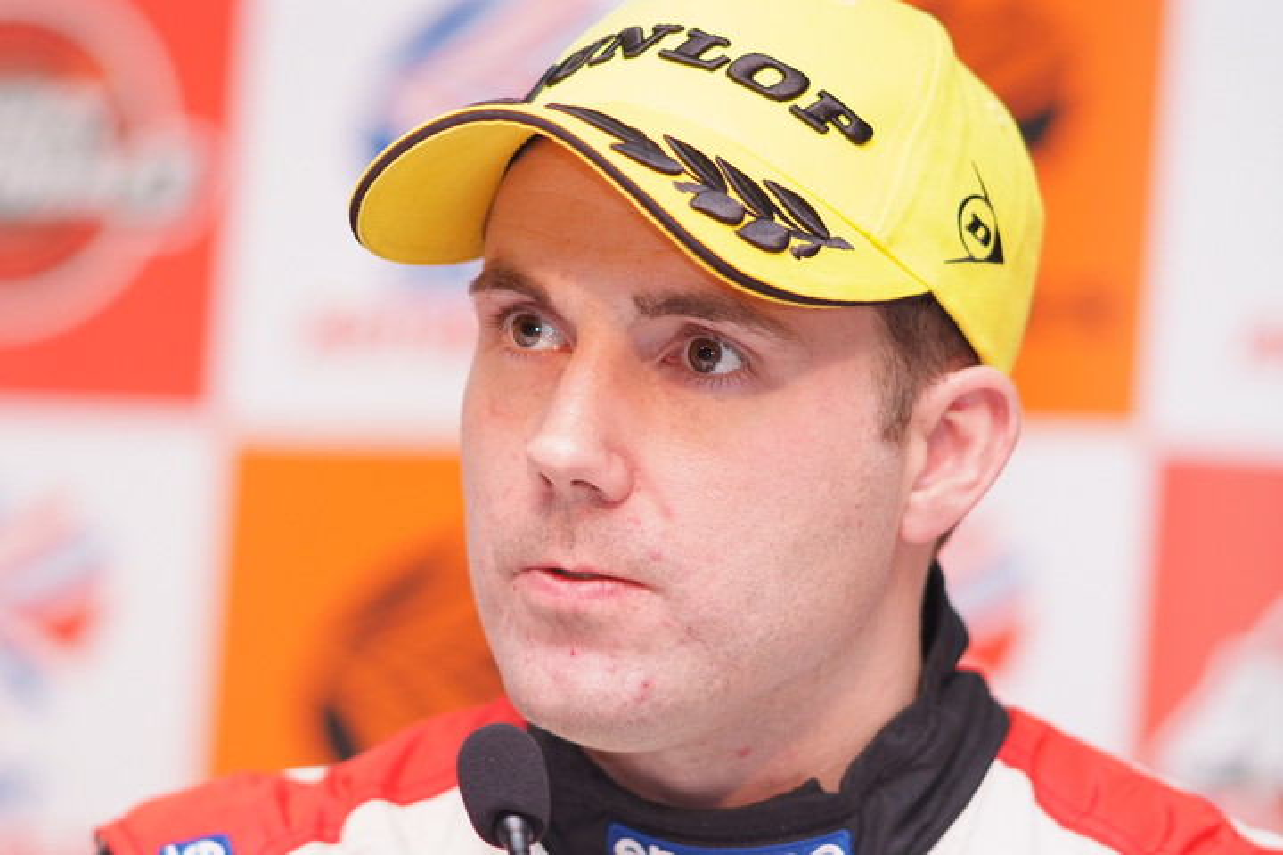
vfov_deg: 5.1
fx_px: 9622
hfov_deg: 7.6
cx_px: 642
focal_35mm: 270
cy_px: 428
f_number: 2.8
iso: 400
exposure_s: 1/125
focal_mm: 180
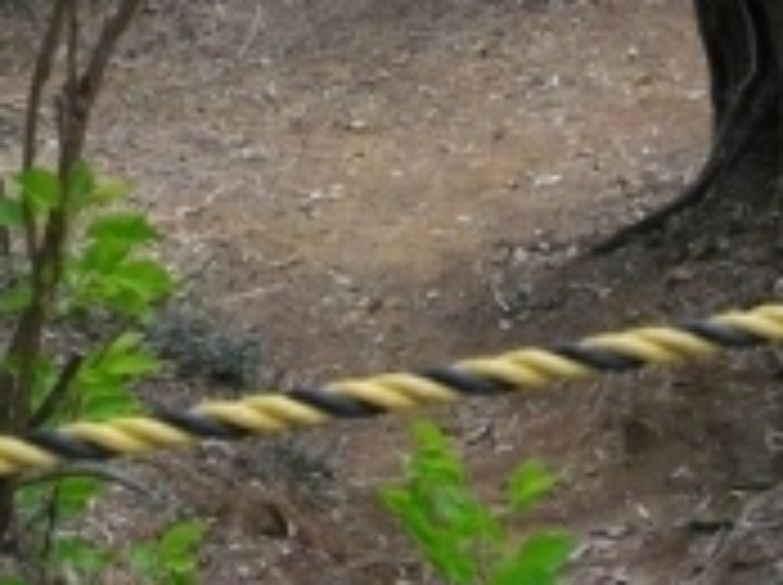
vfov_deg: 15.5
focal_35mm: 92
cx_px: 504
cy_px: -110
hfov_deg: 21.3
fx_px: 2078
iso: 526
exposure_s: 1/100
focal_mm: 5.7
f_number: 2.9
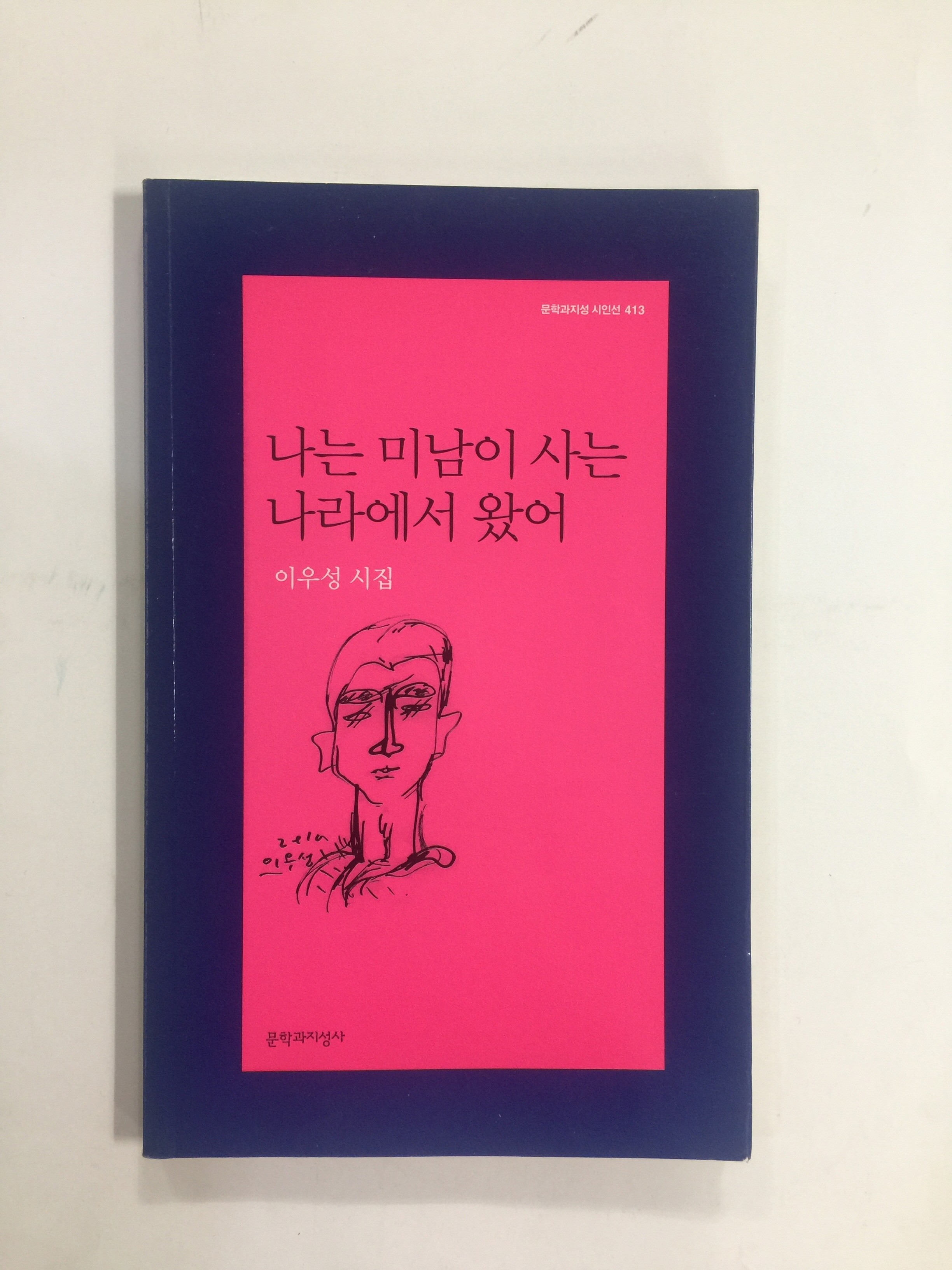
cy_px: 635
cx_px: 476
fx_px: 1063
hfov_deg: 48.2
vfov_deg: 61.7
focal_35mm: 29
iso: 40
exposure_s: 1/15
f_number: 2.2
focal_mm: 4.15
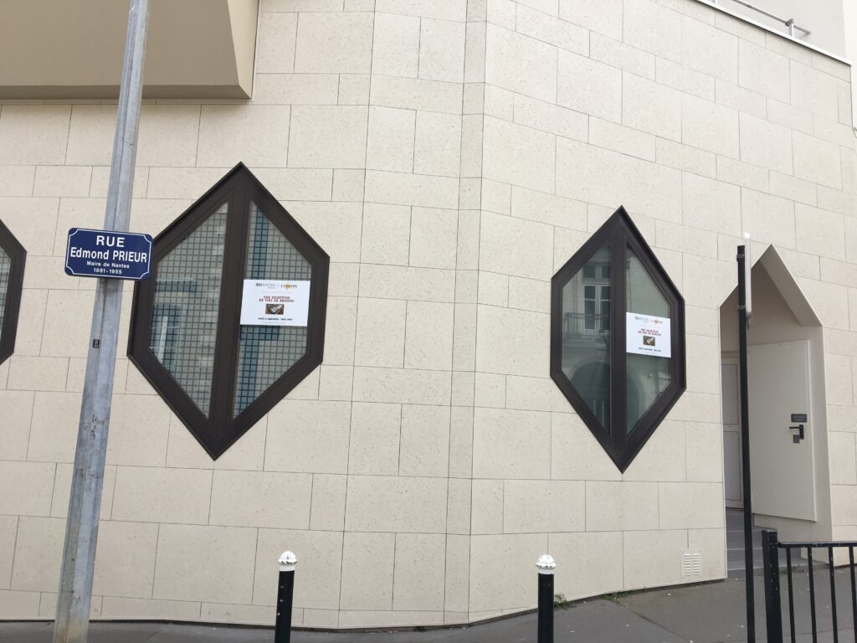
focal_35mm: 29
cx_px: 428
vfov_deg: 48.2
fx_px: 718
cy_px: 322
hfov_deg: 61.7
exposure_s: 1/541
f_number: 2.2
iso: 25
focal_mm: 4.15
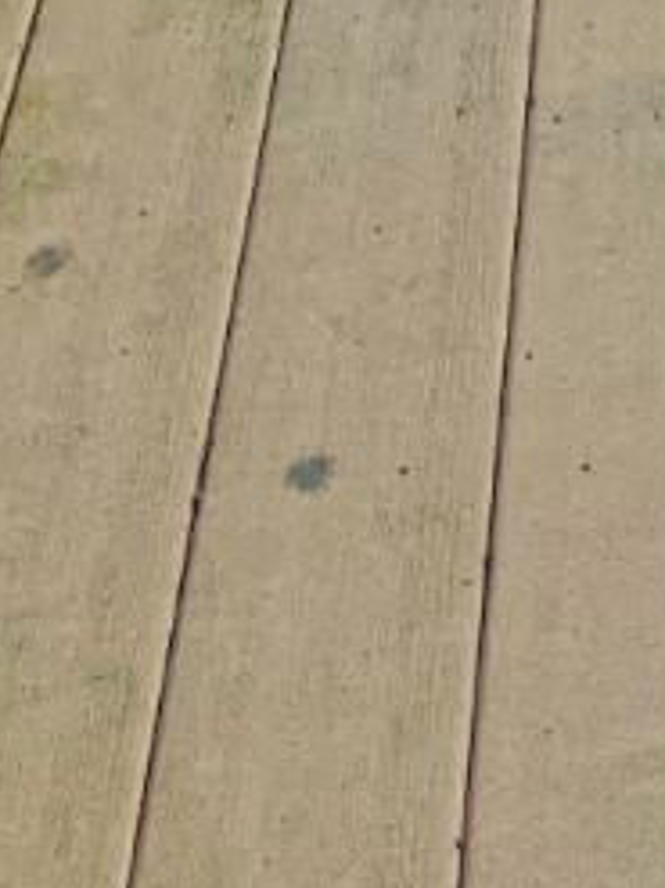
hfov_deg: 8.9
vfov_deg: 9.7
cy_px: -1683
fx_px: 4153
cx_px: 1057
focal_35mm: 162
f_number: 1.6
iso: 50
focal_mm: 5.1
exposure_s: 1/415
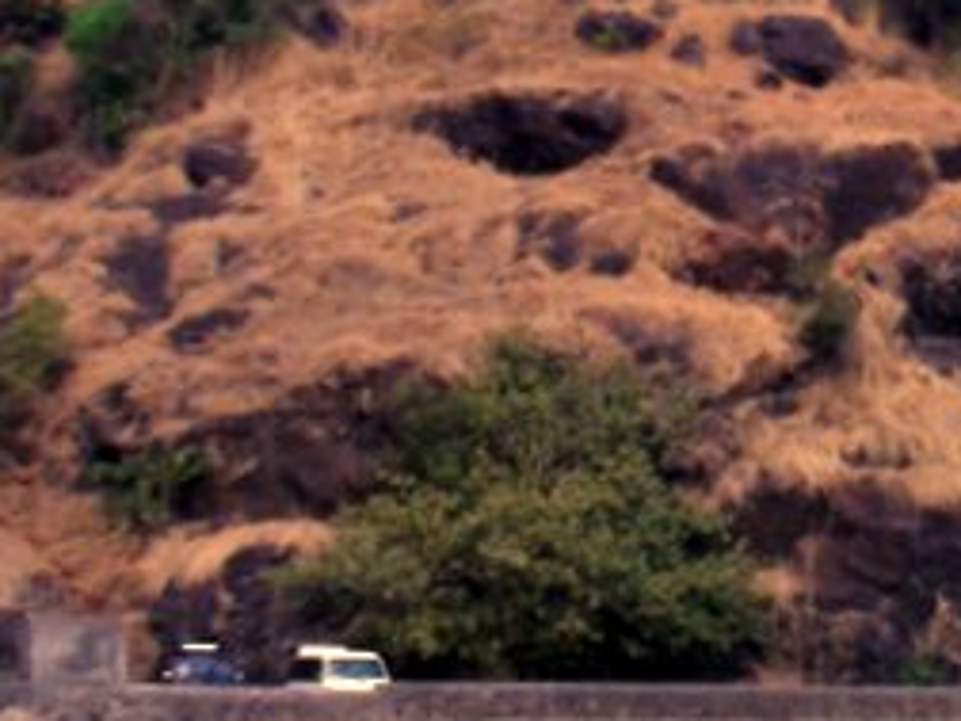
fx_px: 3554
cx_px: 858
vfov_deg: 11.6
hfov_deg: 15.2
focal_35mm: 128
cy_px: 294
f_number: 4
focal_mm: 6.3
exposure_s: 1/459
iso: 50
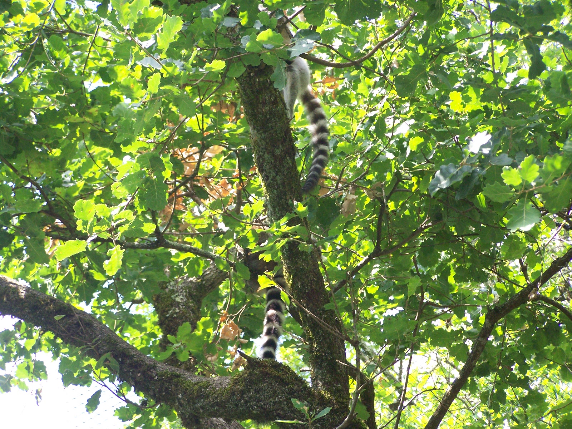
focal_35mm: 139
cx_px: 286
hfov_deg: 14.2
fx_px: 2297
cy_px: 214
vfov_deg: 10.7
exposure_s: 1/320
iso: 160
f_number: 3.3
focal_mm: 23.1
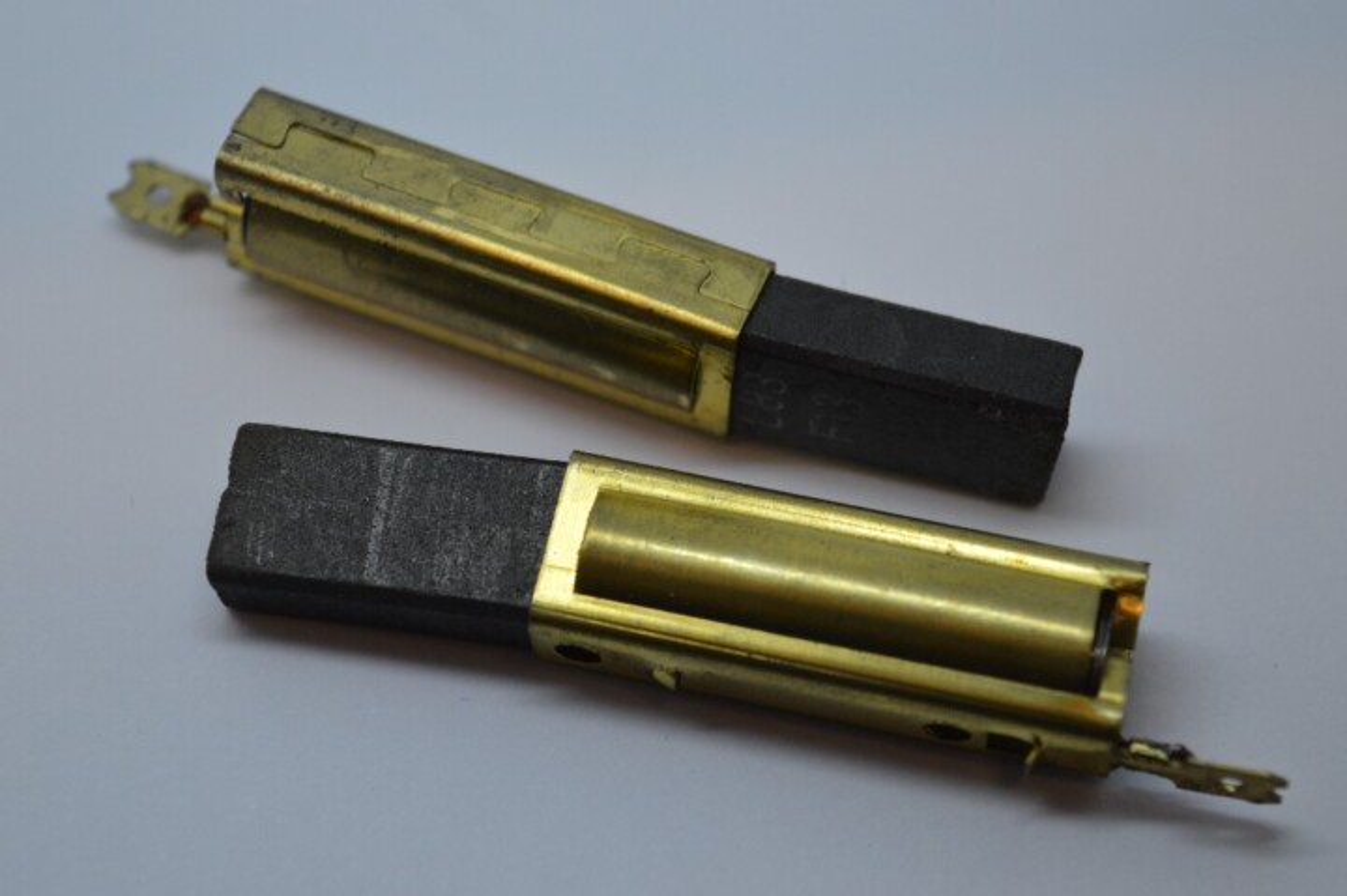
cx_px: 674
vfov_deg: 16.5
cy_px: 448
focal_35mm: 82
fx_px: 3085
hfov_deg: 24.6
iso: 360
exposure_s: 1/125
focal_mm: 55
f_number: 5.6
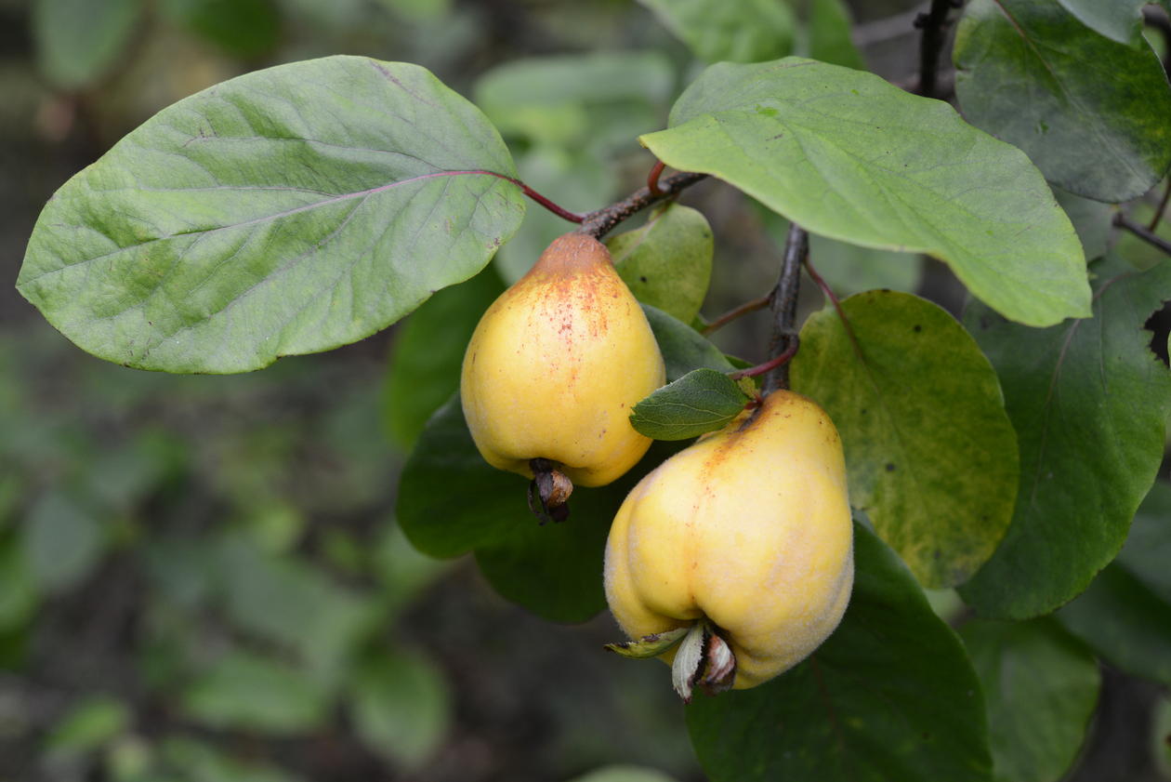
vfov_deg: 22.6
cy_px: 391
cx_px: 586
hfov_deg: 33.4
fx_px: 1952
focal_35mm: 60
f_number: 5
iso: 800
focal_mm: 60
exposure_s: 1/160
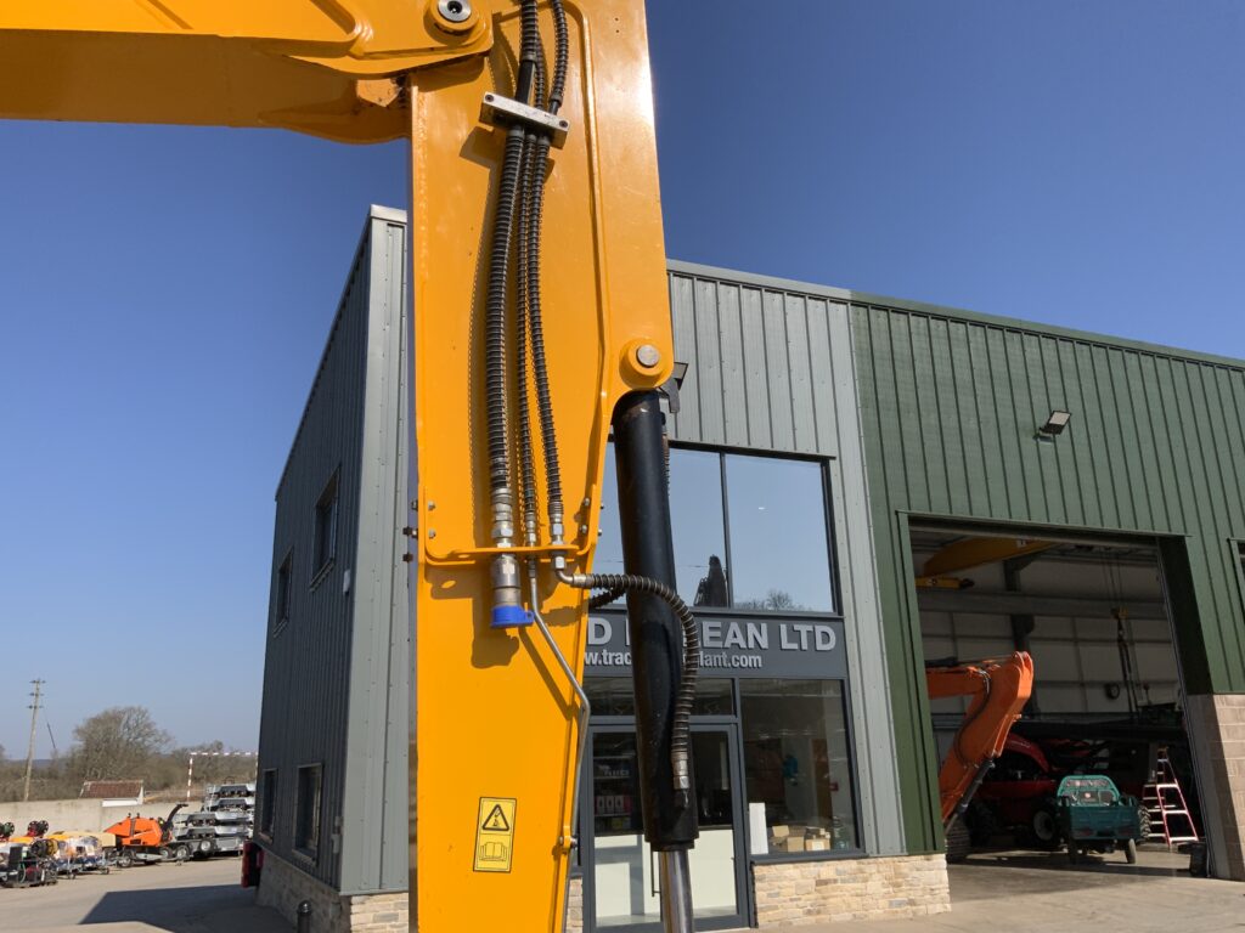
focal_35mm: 29
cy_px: 466
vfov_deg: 48.2
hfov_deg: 61.7
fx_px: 1043
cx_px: 622
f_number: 1.8
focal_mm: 3
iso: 20
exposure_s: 1/2538
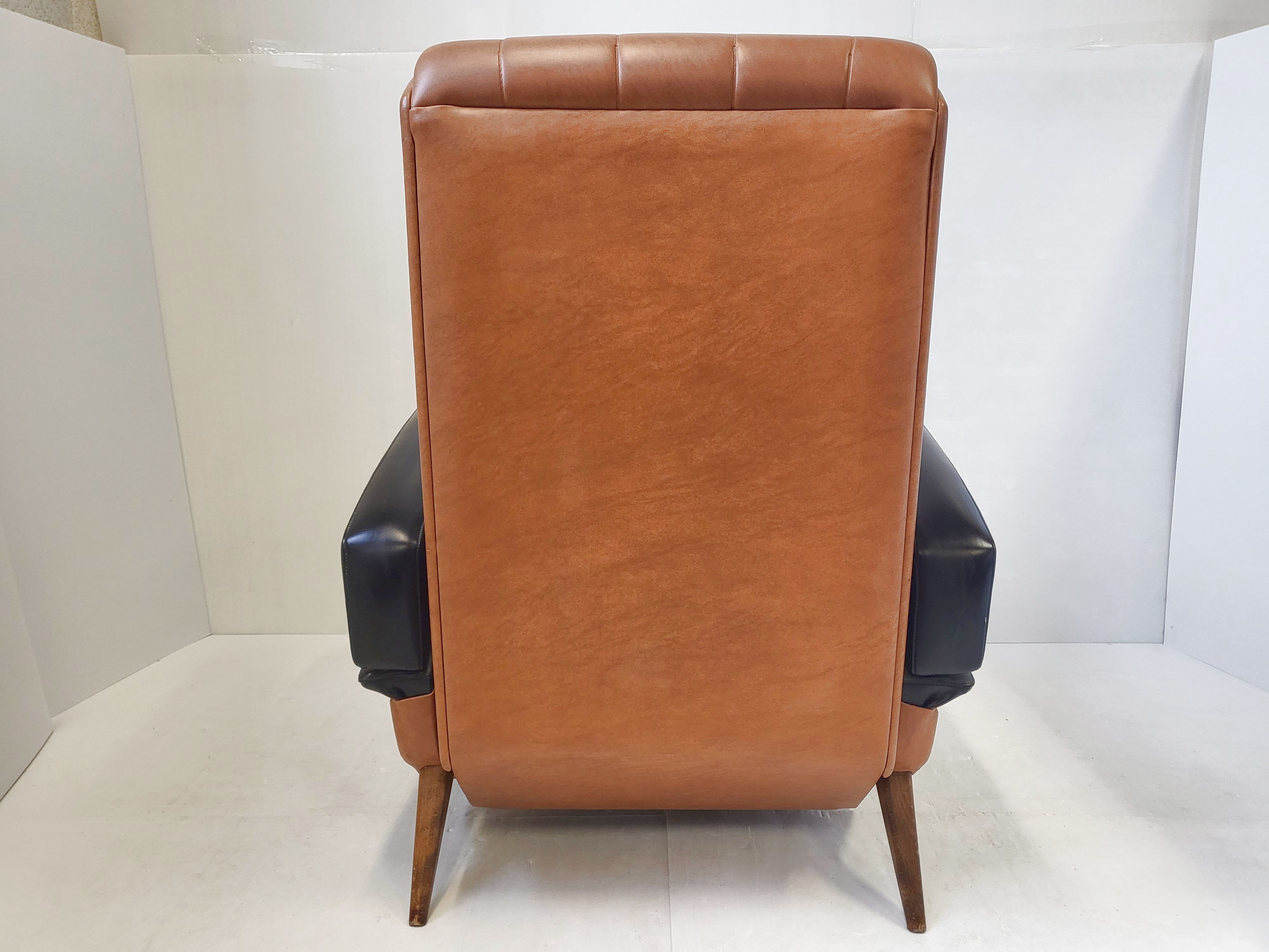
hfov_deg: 67.3
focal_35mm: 26
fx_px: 953
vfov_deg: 53.1
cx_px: 634
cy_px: 476
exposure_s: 1/100
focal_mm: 4.25
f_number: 1.8
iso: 200
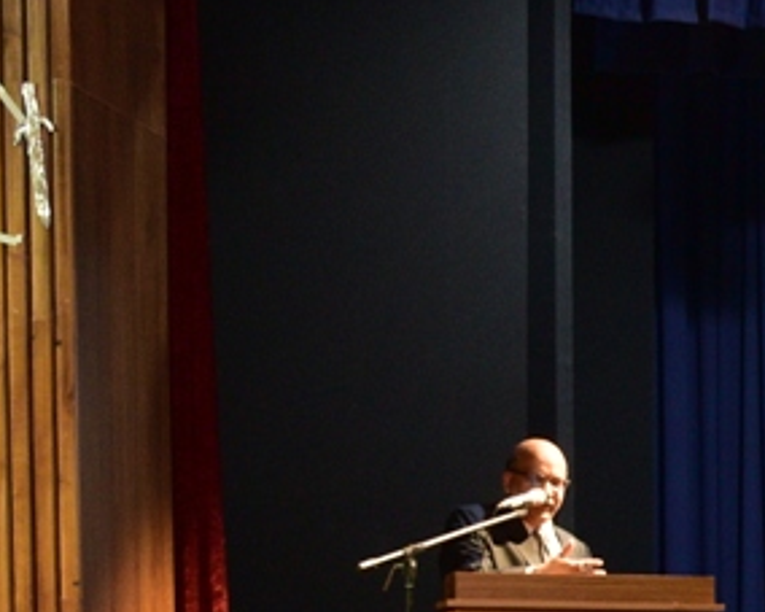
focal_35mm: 146
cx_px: 1560
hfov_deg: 11.7
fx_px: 3304
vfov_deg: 10.1
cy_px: 1041
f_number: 5
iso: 800
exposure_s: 1/50
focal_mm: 24
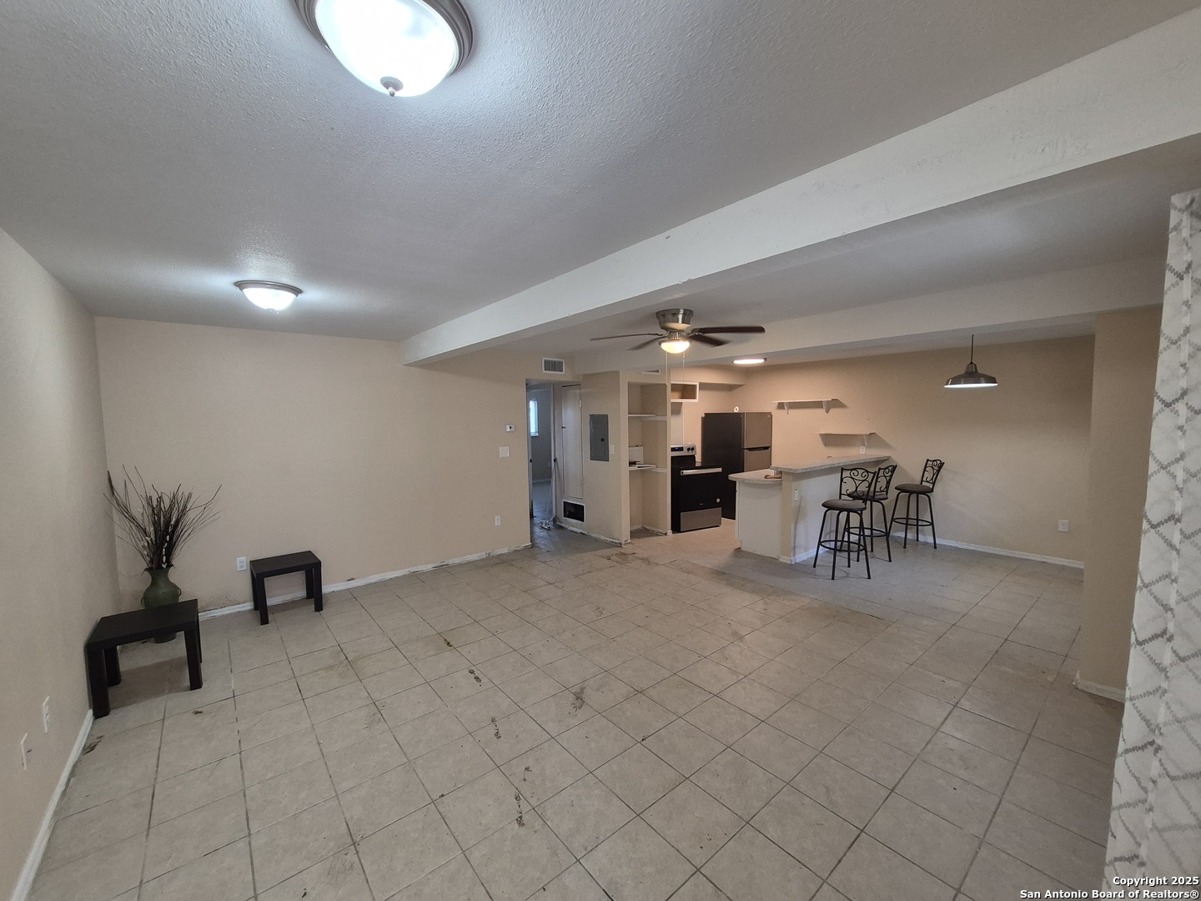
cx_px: 600
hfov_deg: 106.2
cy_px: 450
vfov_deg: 89.9
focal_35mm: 13
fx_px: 451
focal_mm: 1.74
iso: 160
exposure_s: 1/60
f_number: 2.2
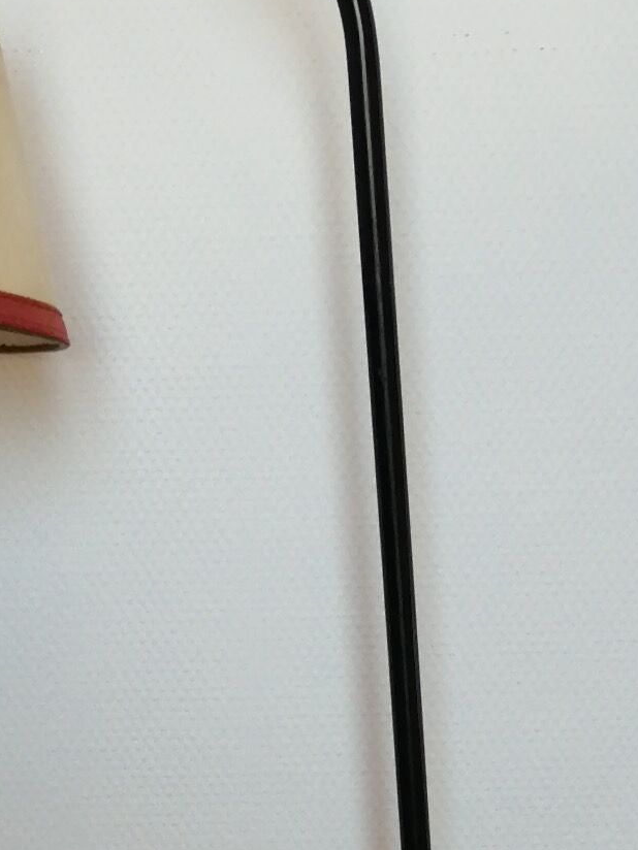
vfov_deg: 17.2
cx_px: 55
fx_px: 2629
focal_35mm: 107
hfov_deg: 13.7
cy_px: 1141
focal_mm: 3.96
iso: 100
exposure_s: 3
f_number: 1.8
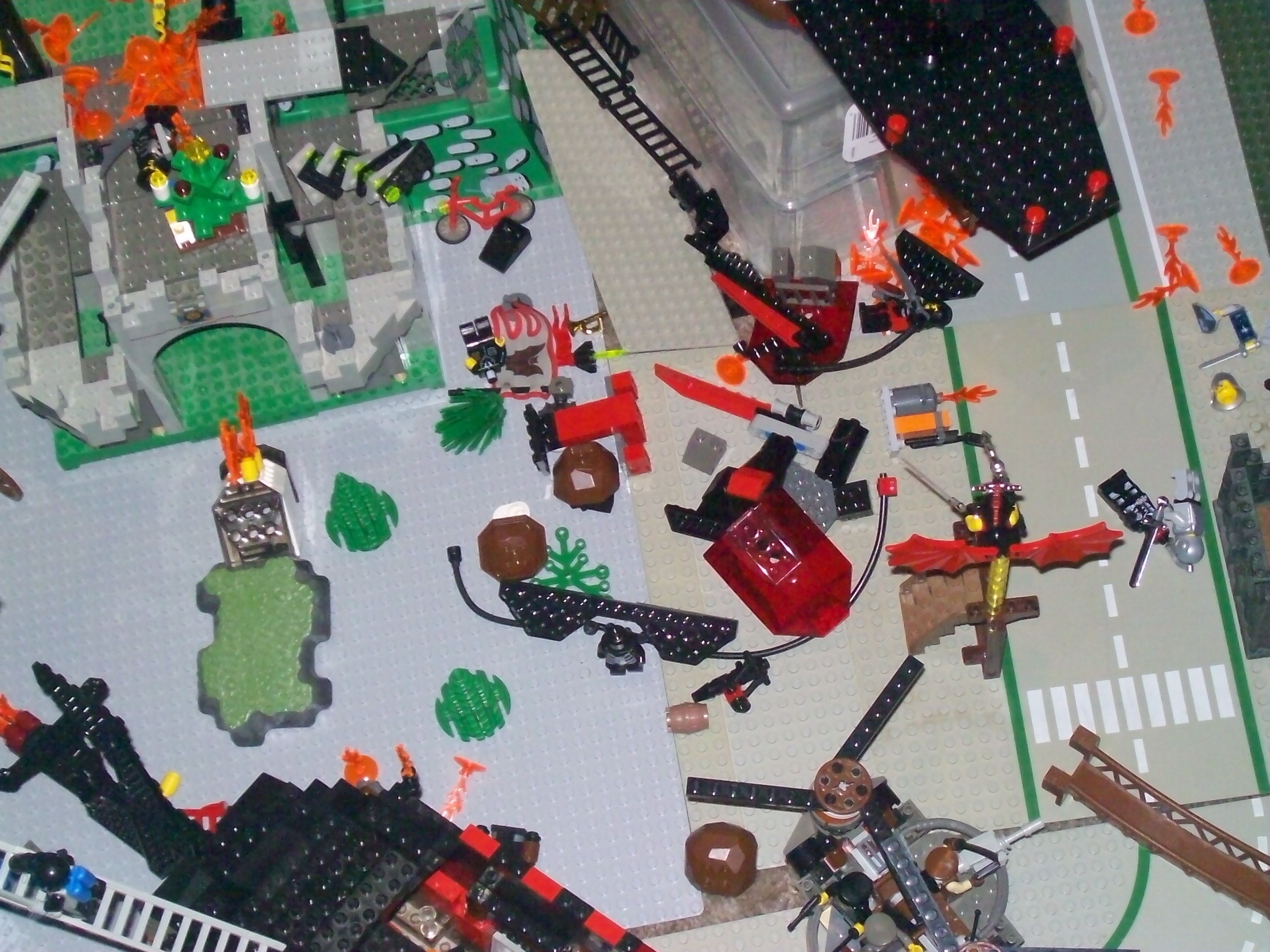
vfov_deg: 21.0
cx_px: 635
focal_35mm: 70
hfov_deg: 27.8
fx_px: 2568
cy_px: 476
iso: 200
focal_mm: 11.6
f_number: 3.8
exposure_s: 1/194
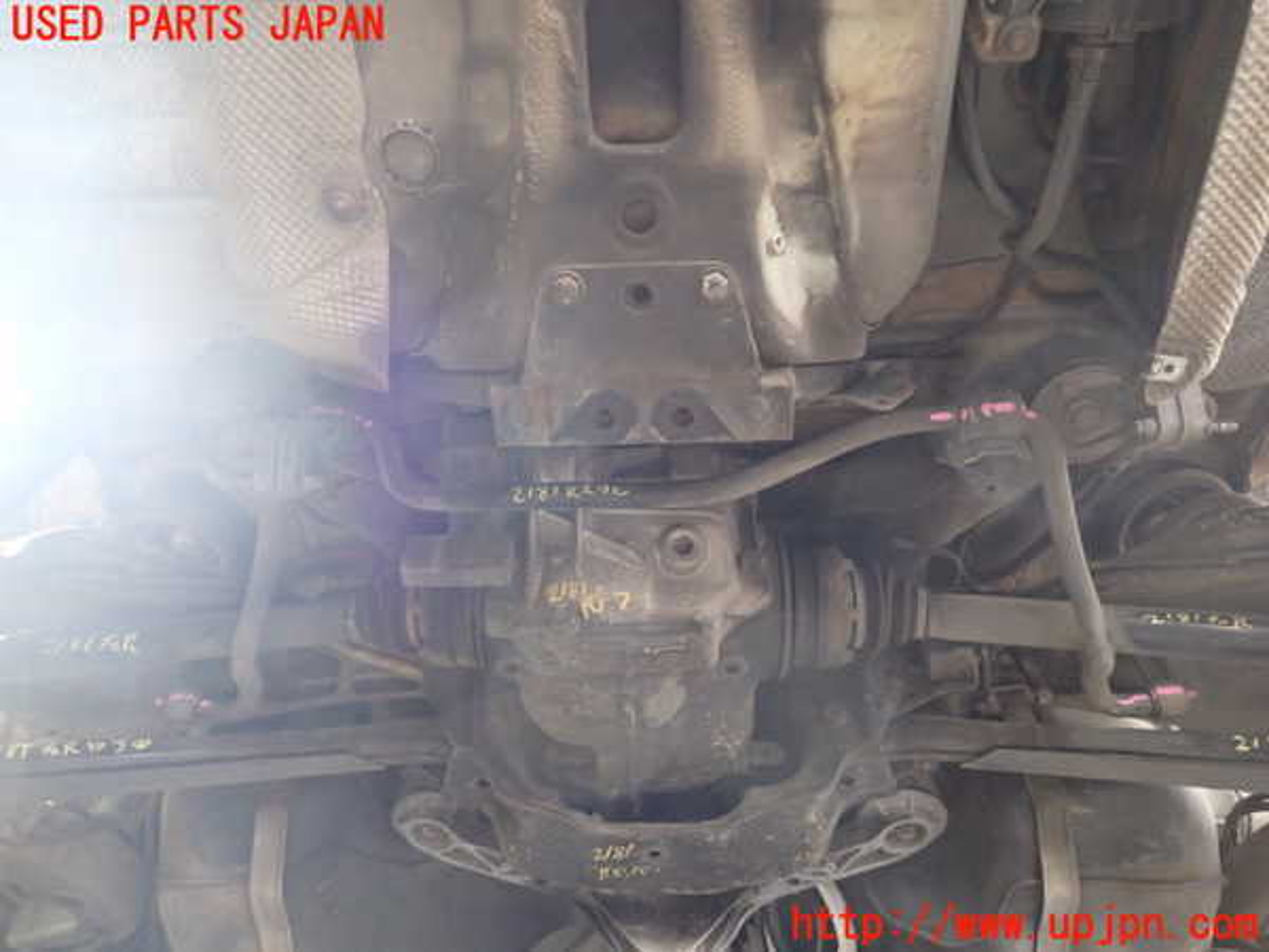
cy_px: 476
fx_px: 916
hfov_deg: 69.4
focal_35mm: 25
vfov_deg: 54.9
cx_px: 634
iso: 640
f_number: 2
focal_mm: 4.5
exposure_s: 1/30
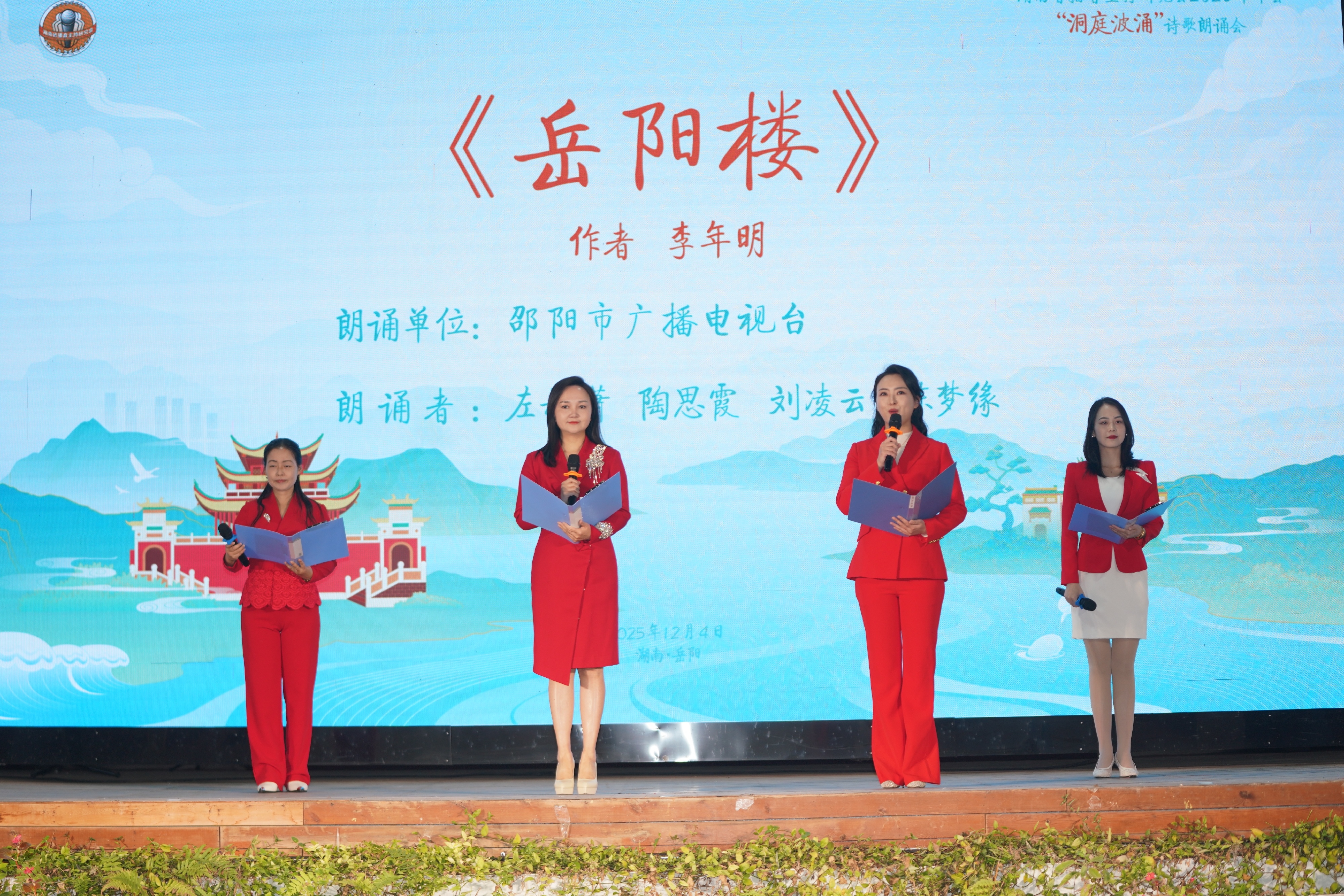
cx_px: 672
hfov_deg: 28.8
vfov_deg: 19.5
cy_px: 448
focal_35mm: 70
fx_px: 2614
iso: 250
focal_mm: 70
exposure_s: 1/250
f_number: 2.8
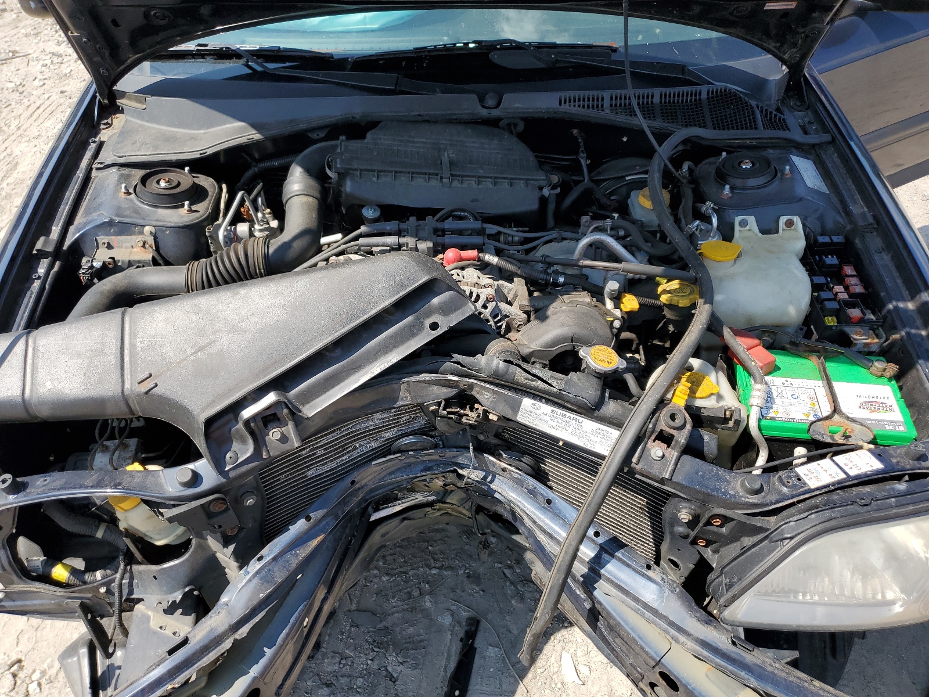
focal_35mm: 26
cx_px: 464
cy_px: 348
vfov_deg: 53.1
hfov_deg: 67.3
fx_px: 698
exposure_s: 1/1667
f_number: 1.5
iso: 50
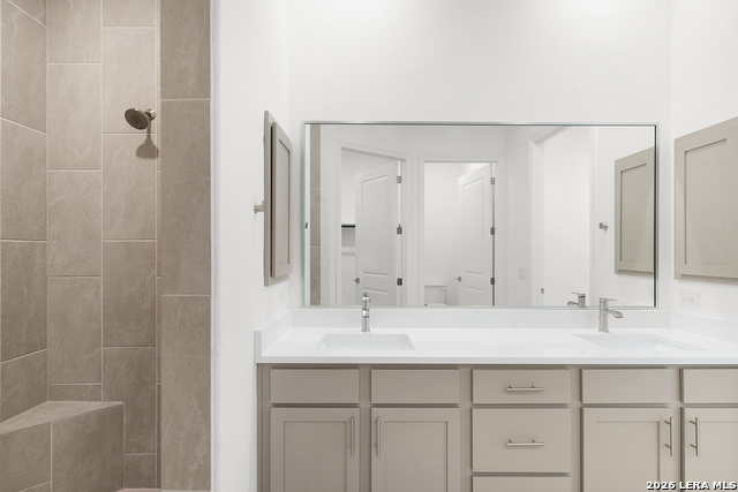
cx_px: 369
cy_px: 246
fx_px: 349
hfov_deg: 93.3
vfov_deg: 70.5
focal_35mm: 17
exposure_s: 1/4
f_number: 9
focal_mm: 17
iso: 100
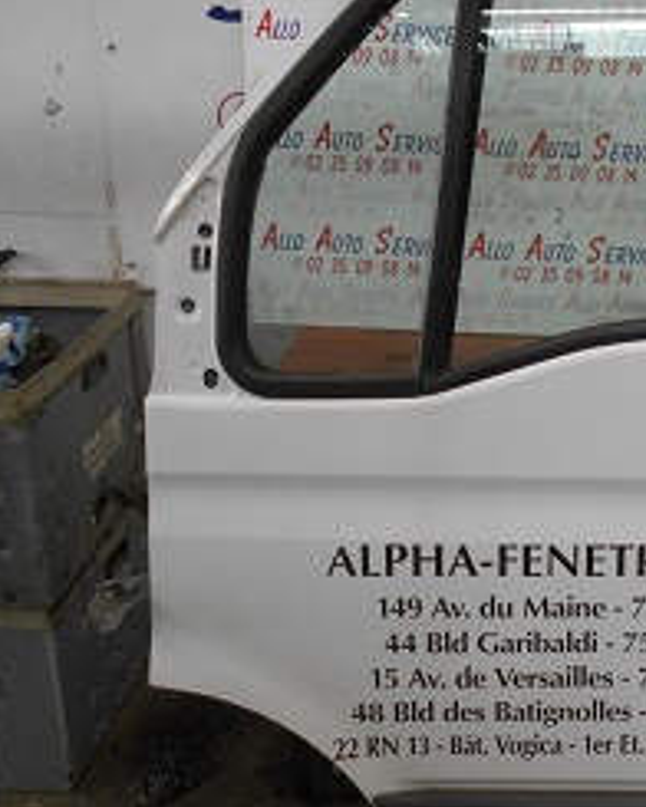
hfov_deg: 30.2
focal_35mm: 48
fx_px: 1147
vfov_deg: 38.8
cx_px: 570
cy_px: 385
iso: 320
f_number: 3.2
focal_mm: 4.6
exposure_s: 1/30
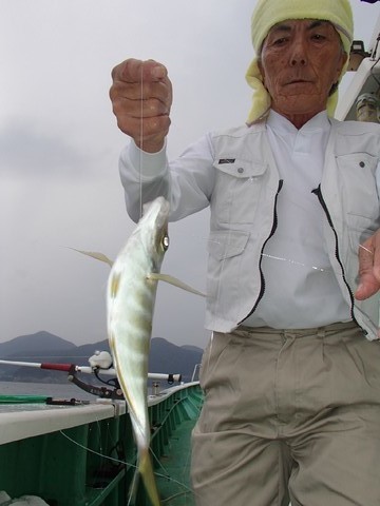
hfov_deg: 49.7
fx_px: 410
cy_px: 253
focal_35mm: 28
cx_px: 190
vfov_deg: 63.4
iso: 100
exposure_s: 1/125
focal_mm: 5
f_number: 3.9
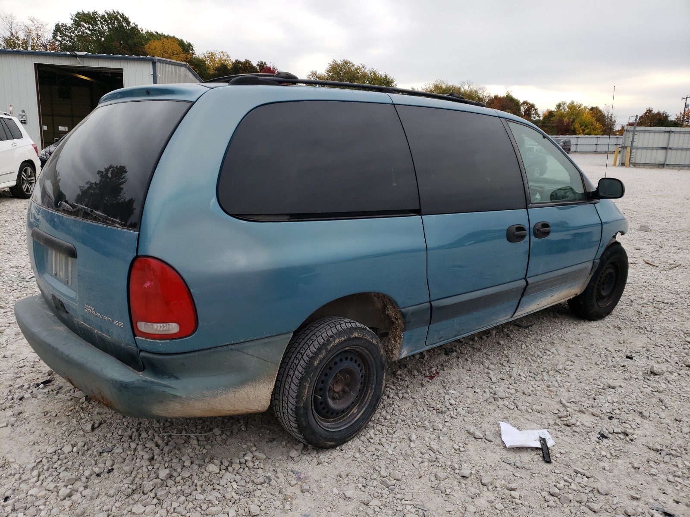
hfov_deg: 67.3
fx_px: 518
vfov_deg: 53.1
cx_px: 345
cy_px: 258
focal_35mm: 26
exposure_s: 1/476
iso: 50
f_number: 1.5
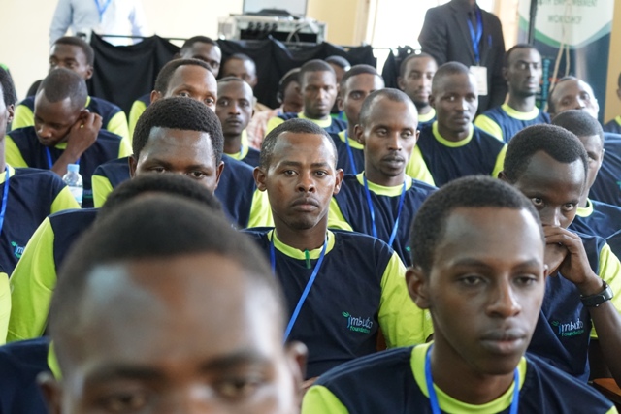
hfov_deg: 24.6
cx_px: 310
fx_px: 1423
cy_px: 207
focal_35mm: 82
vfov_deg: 16.6
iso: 2500
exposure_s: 1/50
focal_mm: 55
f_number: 5.6
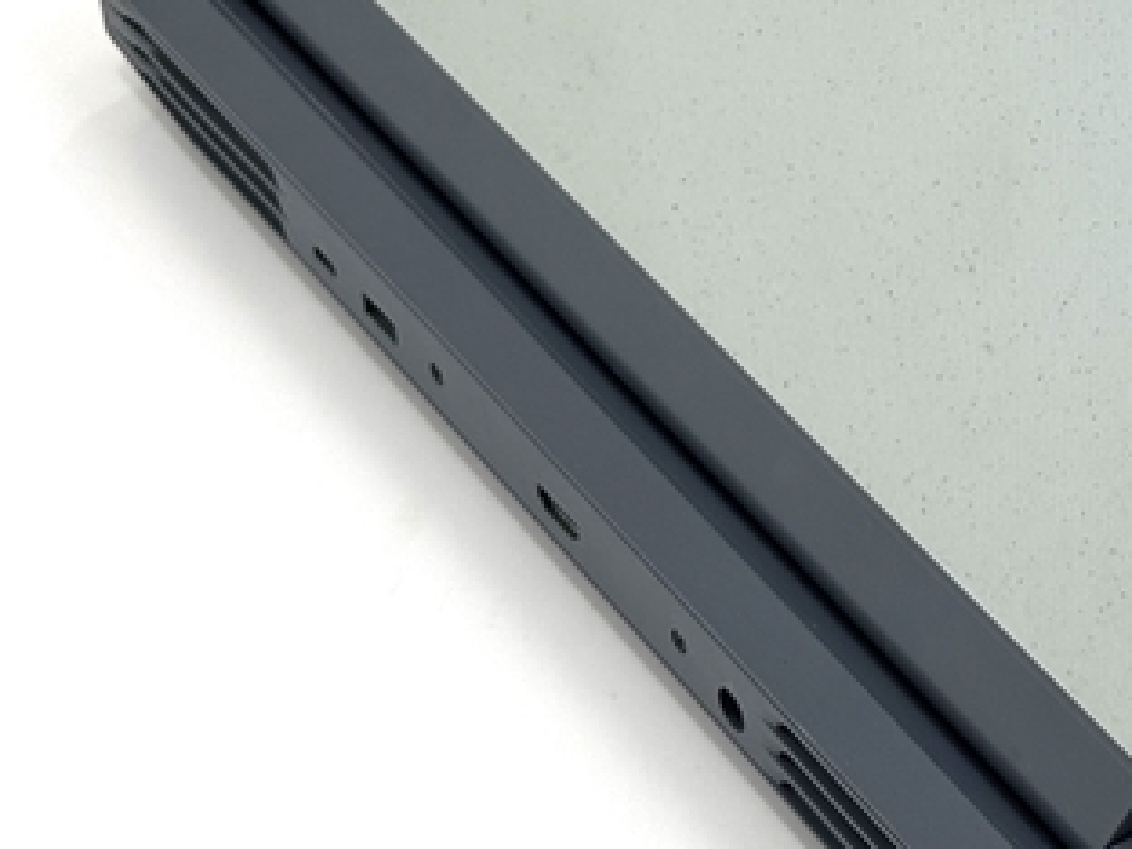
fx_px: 4022
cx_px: 1081
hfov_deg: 15.8
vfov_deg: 11.9
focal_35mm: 123
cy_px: 22
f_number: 1.78
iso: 50
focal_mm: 6.76
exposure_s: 1/121
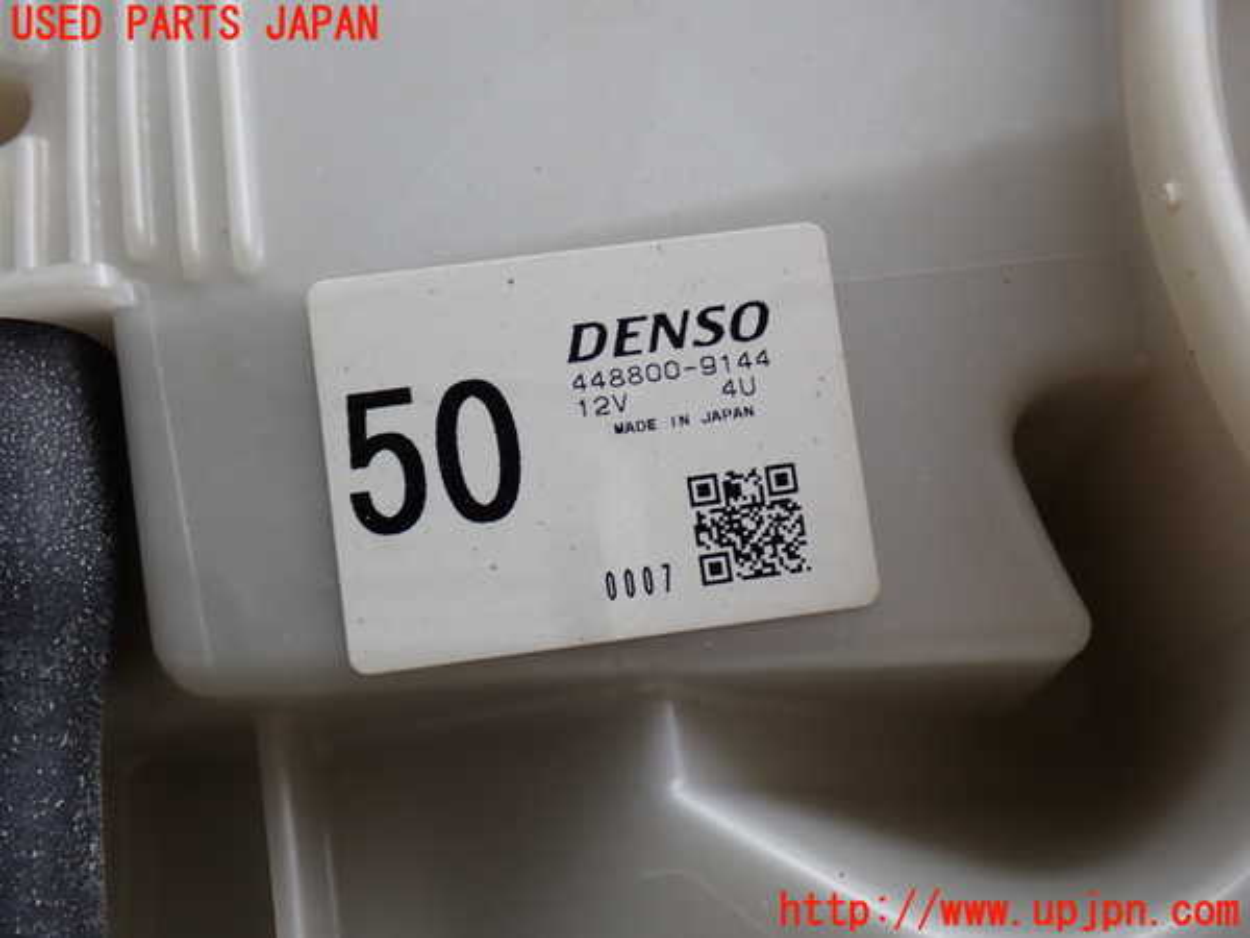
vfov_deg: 32.9
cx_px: 625
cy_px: 469
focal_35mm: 44
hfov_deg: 42.9
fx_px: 1589
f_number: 2.9
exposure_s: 1/80
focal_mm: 7.84
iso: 100
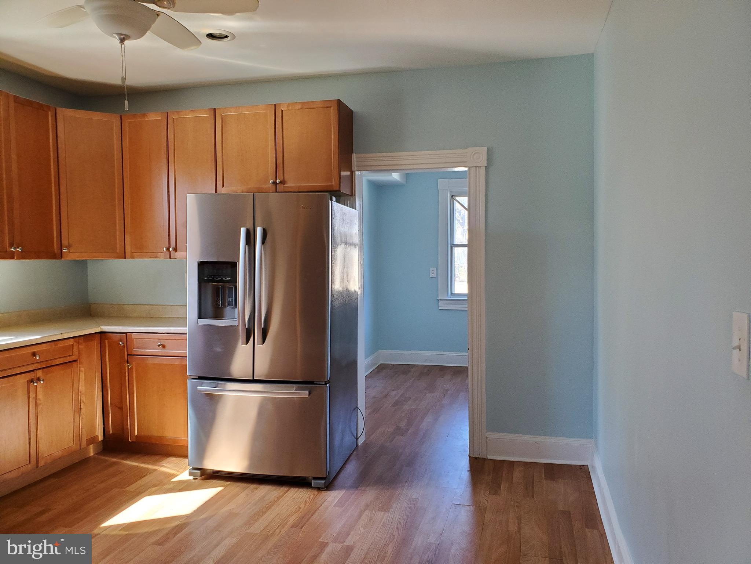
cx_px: 376
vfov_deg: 53.1
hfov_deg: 67.3
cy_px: 282
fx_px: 564
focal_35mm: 26
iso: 320
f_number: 2.4
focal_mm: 4.3
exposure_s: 1/120
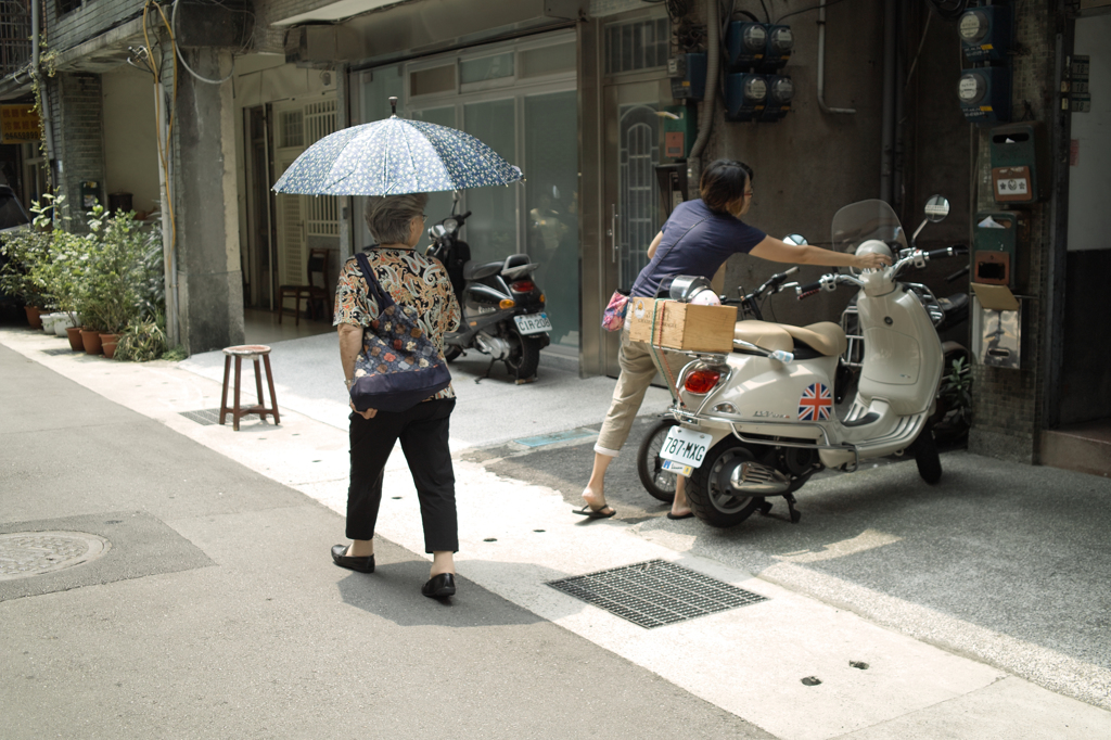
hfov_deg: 47.4
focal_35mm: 41
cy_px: 370
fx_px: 1265
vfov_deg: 32.6
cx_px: 556
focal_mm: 24.2
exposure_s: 1/250
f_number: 2.8
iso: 100
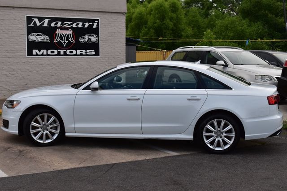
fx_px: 478
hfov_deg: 33.4
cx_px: 144
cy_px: 96
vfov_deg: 22.6
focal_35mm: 60
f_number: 9
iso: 400
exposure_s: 1/160
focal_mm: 40
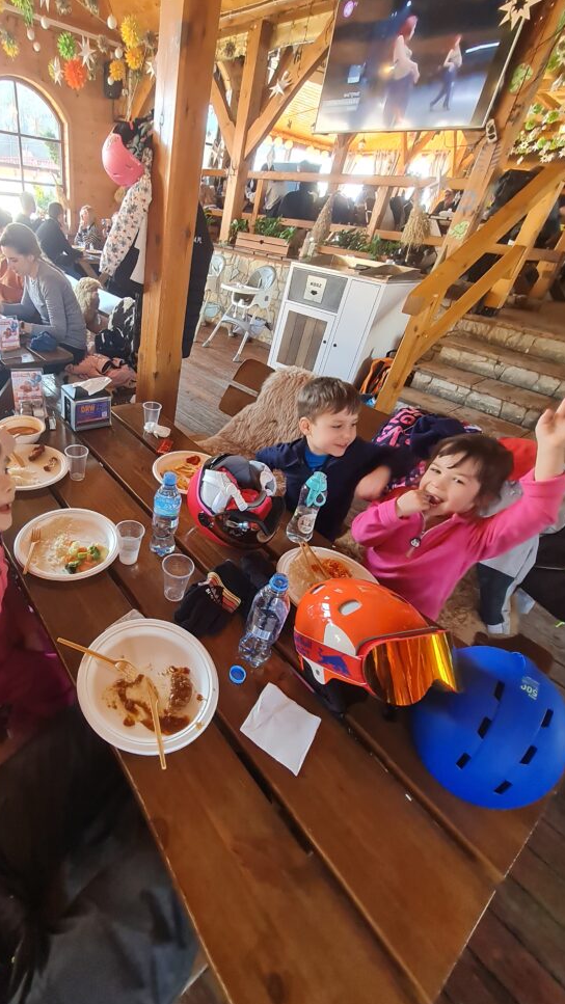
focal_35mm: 15
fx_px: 399
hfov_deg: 67.8
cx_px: 172
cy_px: 480
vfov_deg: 102.9
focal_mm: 1.74
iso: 250
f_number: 2.2
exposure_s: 1/50
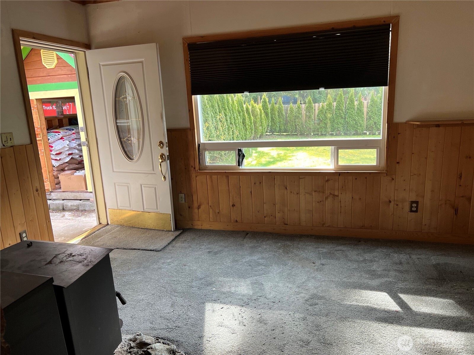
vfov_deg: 53.1
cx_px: 237
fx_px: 356
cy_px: 178
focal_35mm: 26
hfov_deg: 67.3
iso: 80
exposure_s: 1/121
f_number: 1.5
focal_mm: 5.7
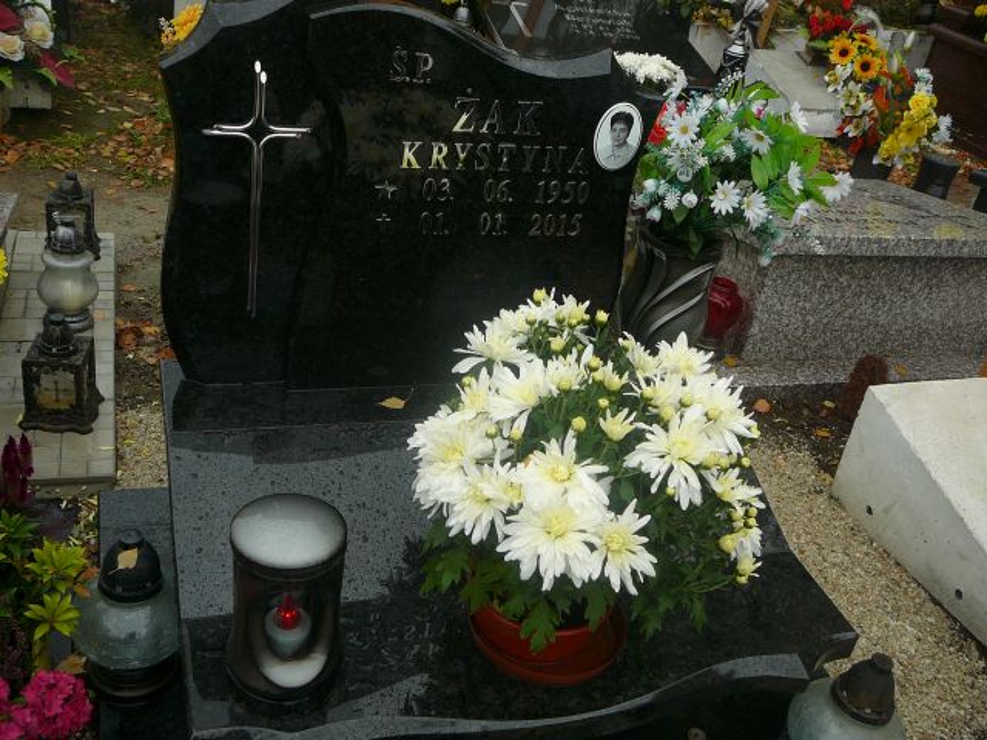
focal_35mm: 35
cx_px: 494
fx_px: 998
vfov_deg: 40.7
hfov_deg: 52.6
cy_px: 370
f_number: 2.8
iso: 80
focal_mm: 5.2
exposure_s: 1/200
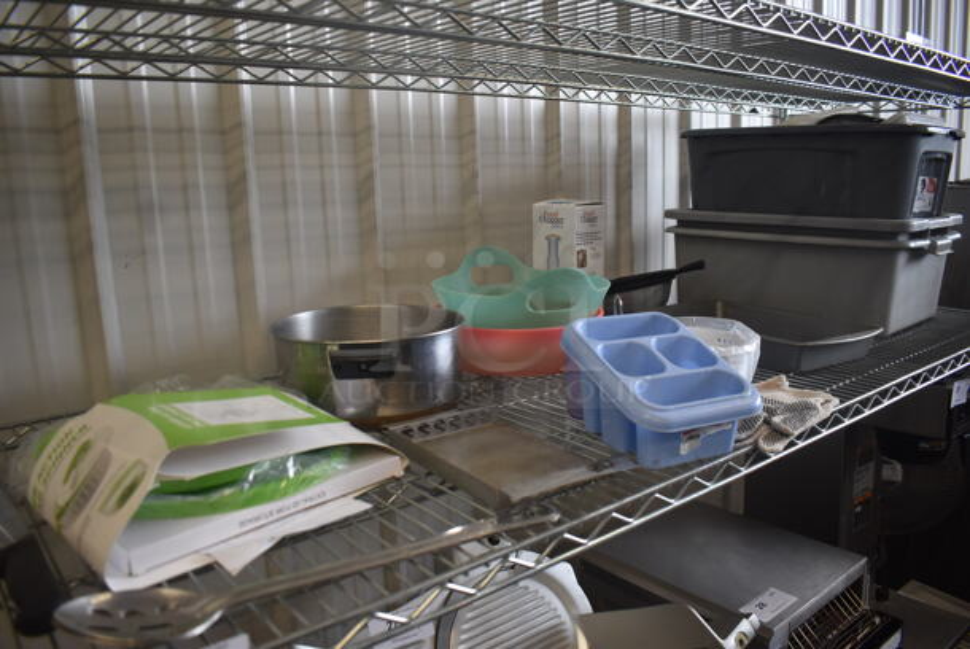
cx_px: 485
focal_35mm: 27
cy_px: 324
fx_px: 728
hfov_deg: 67.3
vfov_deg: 48.0
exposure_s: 1/250
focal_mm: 18
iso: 800
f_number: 3.5
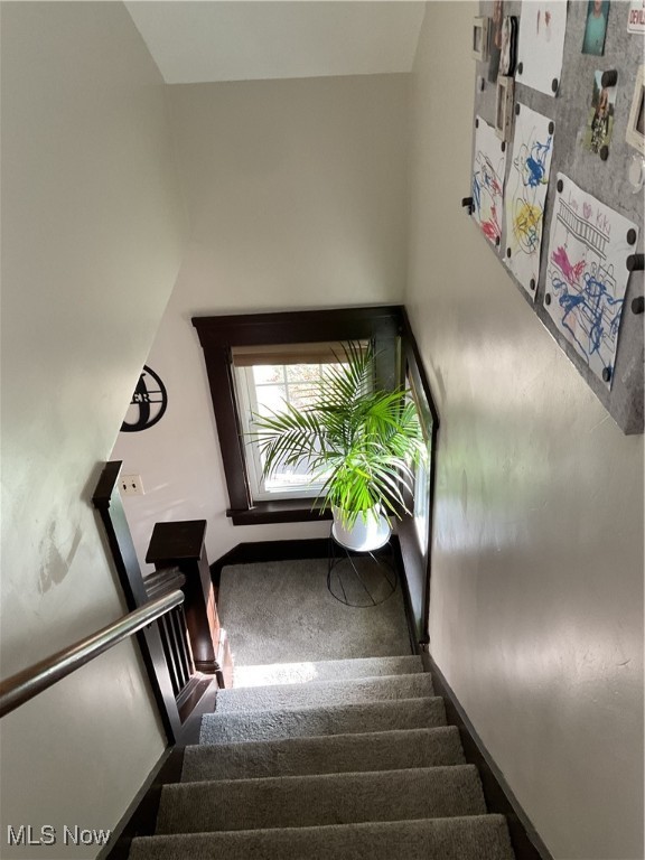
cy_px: 430
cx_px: 322
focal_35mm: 29
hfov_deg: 48.2
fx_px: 720
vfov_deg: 61.7
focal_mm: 3
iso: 64
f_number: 1.8
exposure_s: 1/60
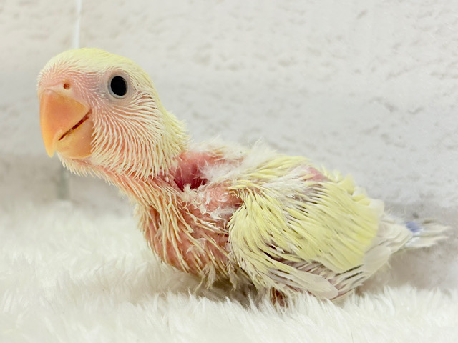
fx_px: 688
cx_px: 229
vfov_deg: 28.0
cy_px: 172
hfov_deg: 36.8
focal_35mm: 52
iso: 80
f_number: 1.6
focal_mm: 5.96
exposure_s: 1/100
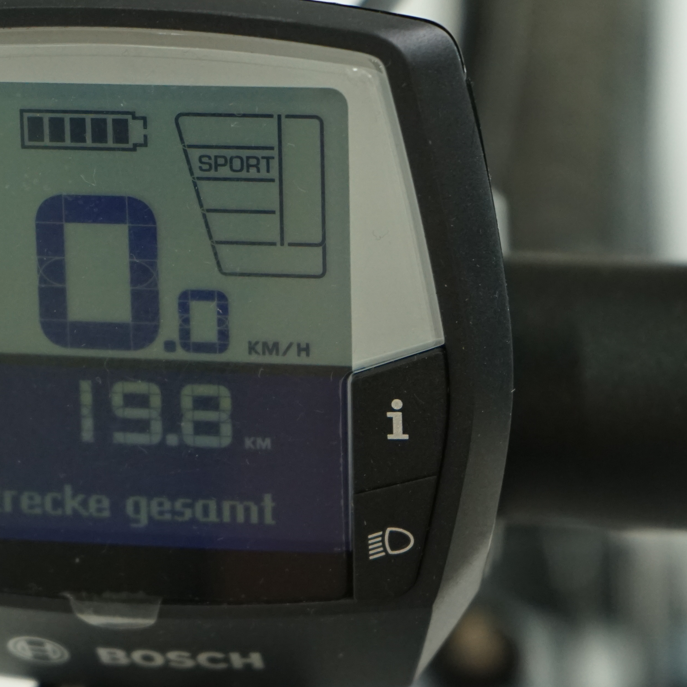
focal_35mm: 143
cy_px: 323
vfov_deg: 12.2
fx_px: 3211
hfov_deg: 12.2
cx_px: 123
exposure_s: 1/200
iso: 1600
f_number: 5.6
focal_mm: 70
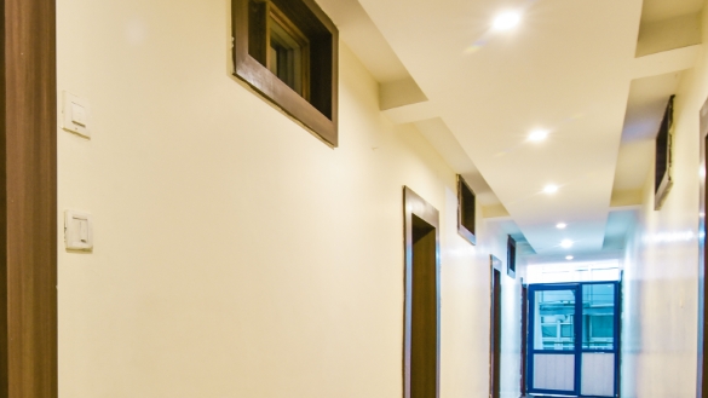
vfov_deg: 34.2
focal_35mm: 33
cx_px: 123
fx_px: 619
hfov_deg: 54.6
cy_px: 338
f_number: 8
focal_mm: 17
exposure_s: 1/2.5
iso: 500
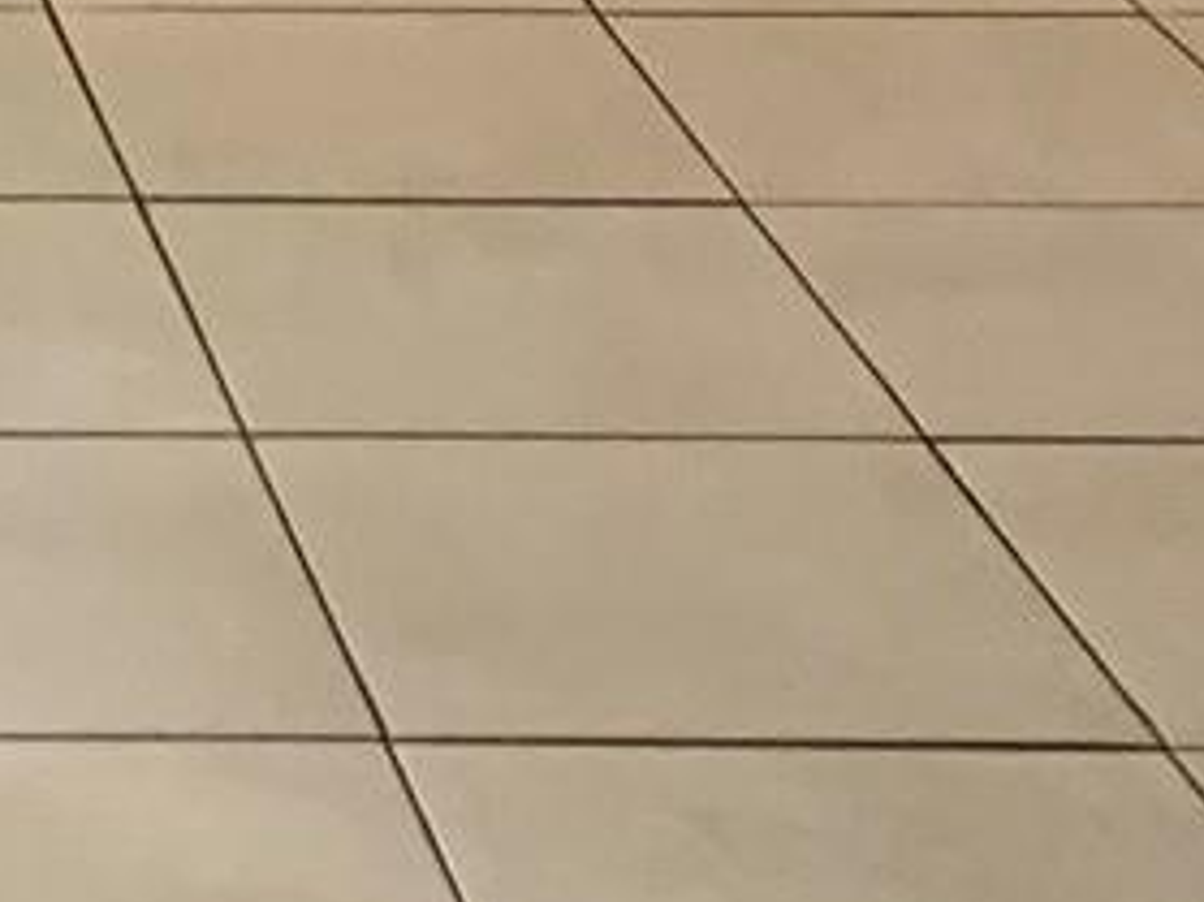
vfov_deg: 9.1
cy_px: -1139
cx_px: -984
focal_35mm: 149
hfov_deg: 12.1
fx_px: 5180
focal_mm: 4.25
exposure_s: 1/60
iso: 100
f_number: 1.8
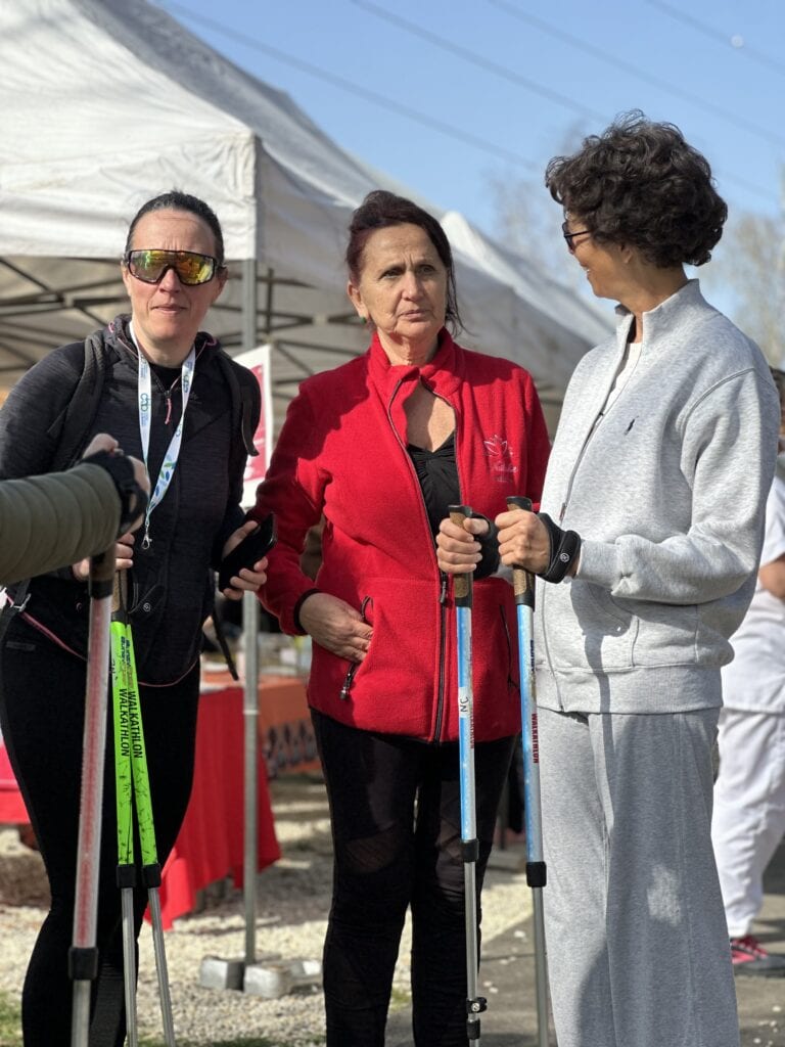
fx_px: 2328
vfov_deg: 25.3
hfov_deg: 19.1
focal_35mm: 77
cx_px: 392
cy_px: 524
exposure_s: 1/336
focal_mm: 9
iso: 32
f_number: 2.8
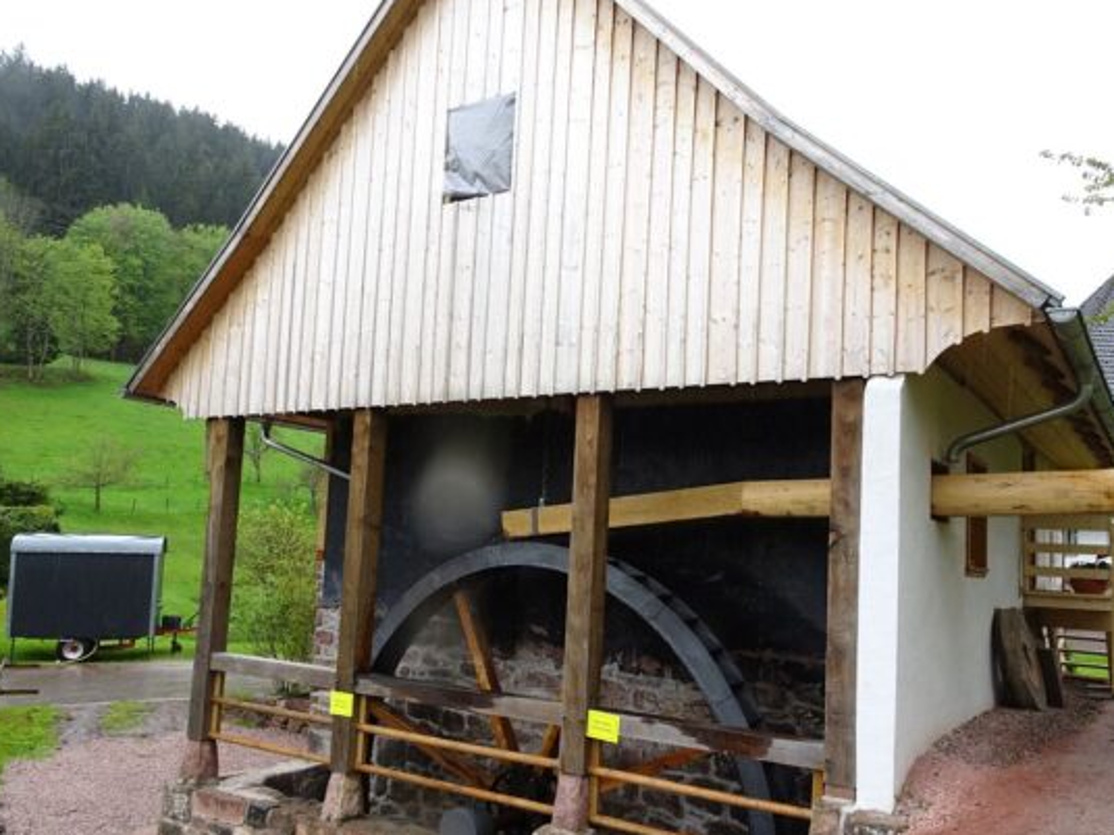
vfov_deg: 49.6
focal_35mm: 28
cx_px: 593
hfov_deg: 63.4
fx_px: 901
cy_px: 470
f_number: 3.5
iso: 80
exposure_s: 1/125
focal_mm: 4.1
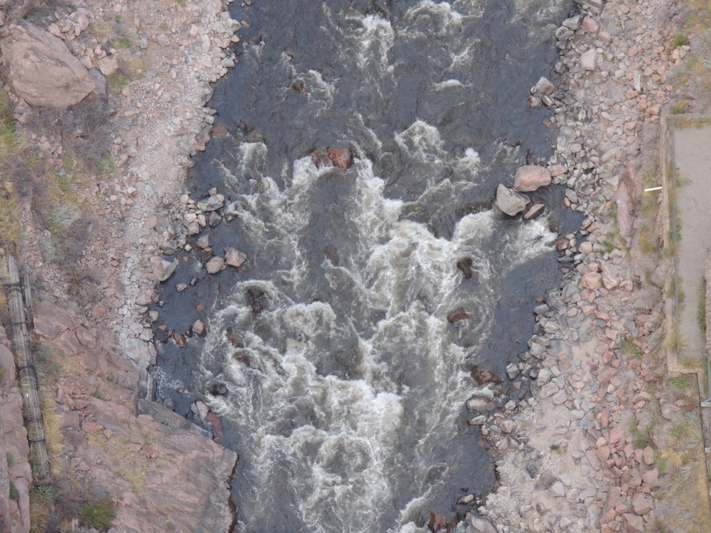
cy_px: 266
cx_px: 356
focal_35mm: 275
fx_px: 5648
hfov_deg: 7.2
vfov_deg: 5.4
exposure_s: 1/80
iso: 400
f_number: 4.7
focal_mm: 49
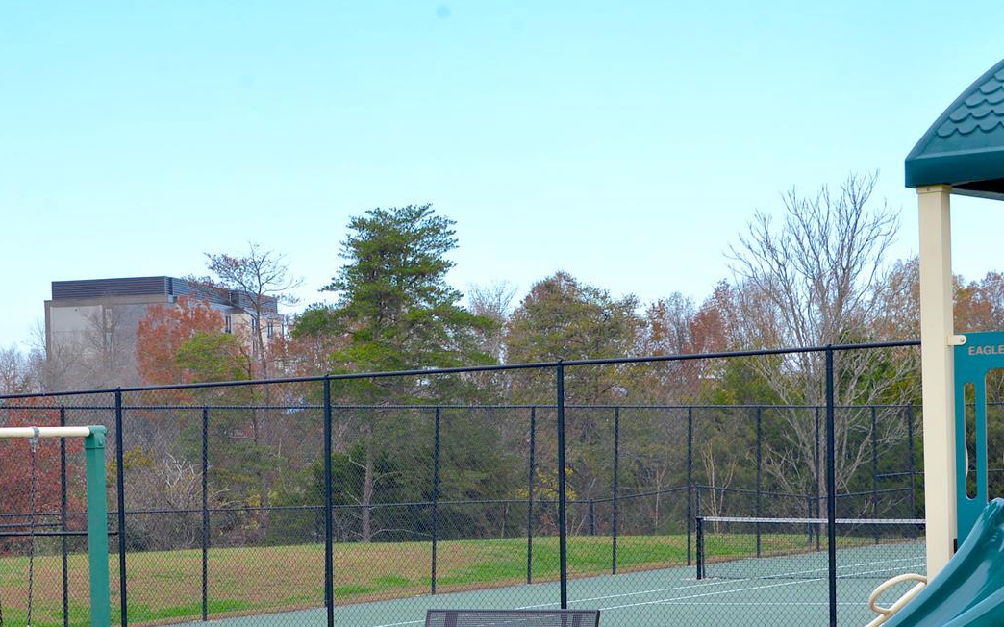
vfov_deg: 14.4
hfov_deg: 22.9
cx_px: 296
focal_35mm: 90
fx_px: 2462
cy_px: 501
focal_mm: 45
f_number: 9
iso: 400
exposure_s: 1/320
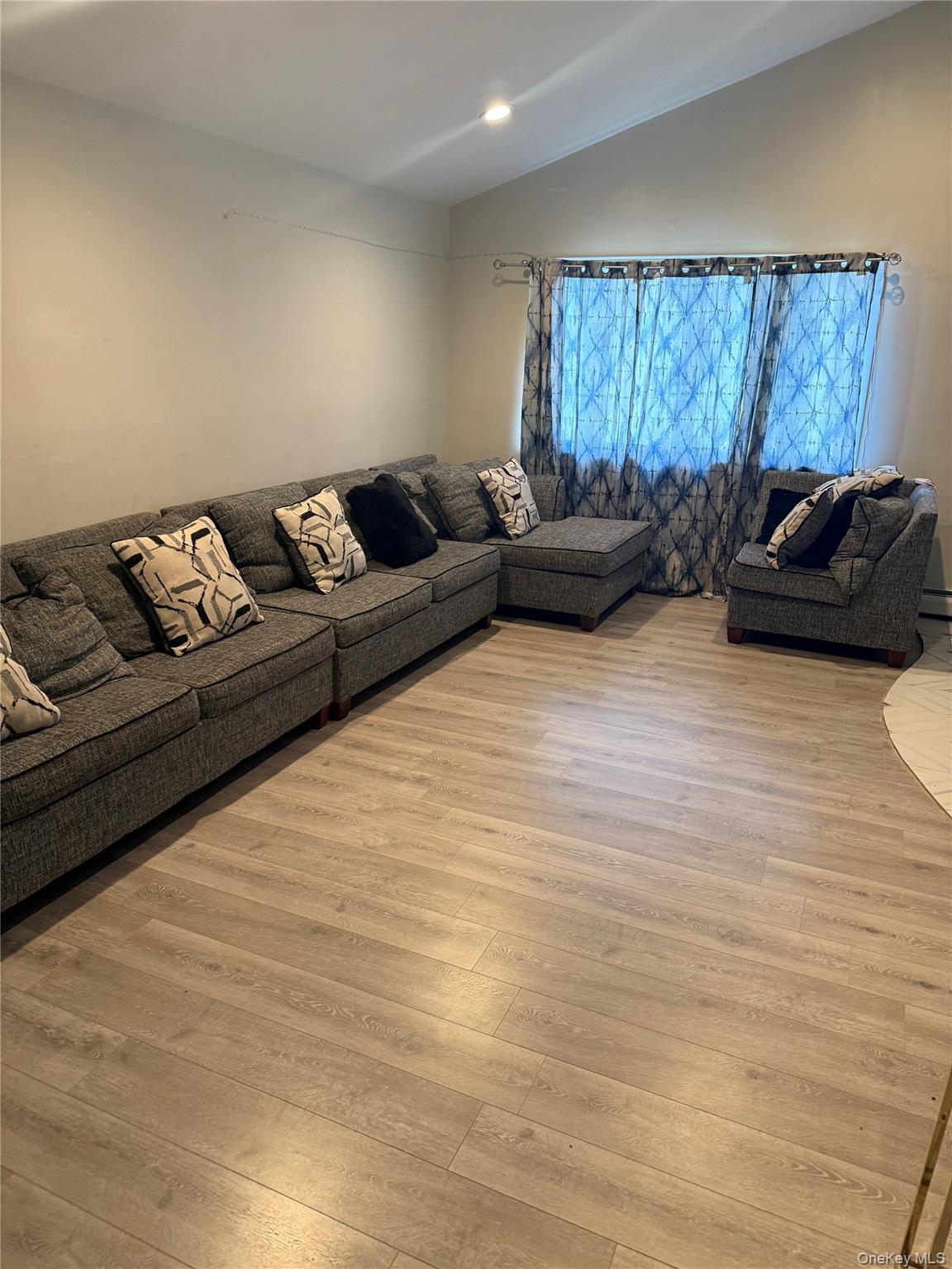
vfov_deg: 71.6
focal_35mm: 24
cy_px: 634
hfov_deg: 56.8
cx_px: 476
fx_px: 880
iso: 250
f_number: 1.78
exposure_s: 1/60
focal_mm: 6.76
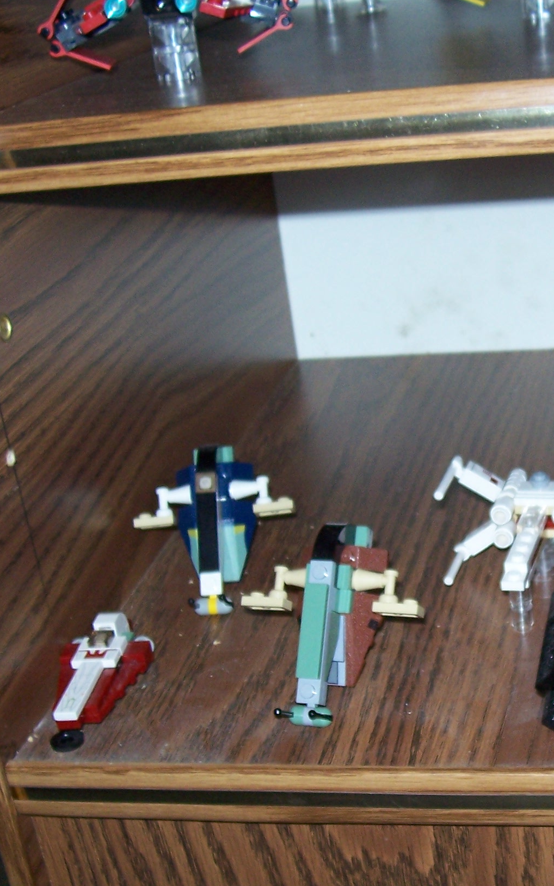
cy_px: 494
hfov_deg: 22.4
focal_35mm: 57
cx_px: 454
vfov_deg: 35.6
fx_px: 1377
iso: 125
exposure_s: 1/60
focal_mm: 5.6
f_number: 2.7
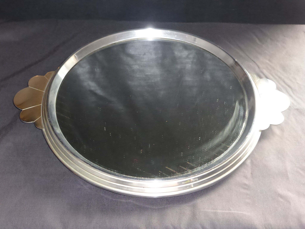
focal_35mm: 51
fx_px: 449
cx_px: 152
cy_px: 114
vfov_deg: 28.6
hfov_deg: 37.5
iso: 800
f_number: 4.4
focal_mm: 9
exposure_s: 1/60
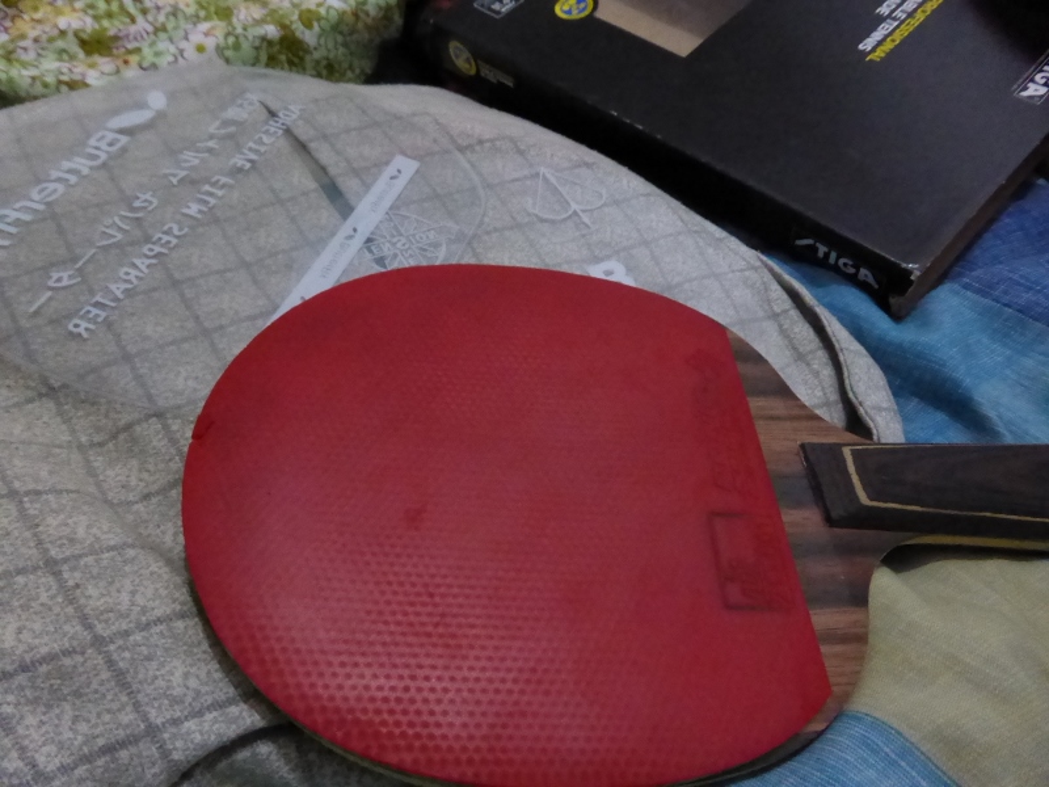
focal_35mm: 25
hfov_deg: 69.4
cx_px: 524
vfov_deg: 54.9
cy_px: 394
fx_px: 758
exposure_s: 1/15
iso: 1600
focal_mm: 4.3
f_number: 3.3
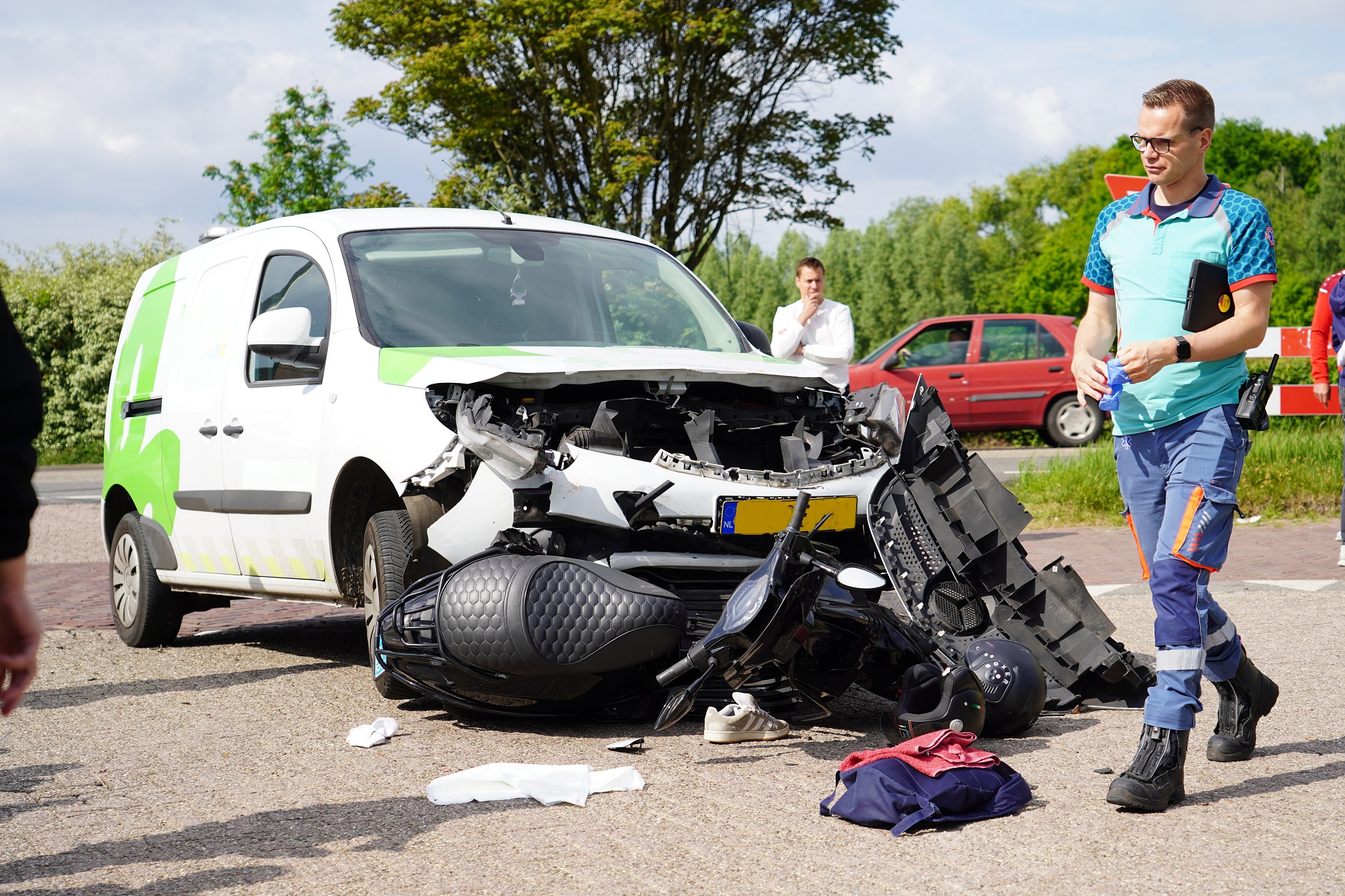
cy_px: 448
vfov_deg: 23.4
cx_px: 672
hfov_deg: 34.5
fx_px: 2167
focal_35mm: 58
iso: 100
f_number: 5
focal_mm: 58
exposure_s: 1/500
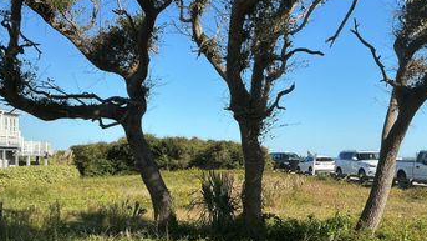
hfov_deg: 44.6
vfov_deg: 25.7
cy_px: 180
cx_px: 219
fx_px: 521
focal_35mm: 46
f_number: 1.8
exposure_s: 1/1377
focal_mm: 3
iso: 25
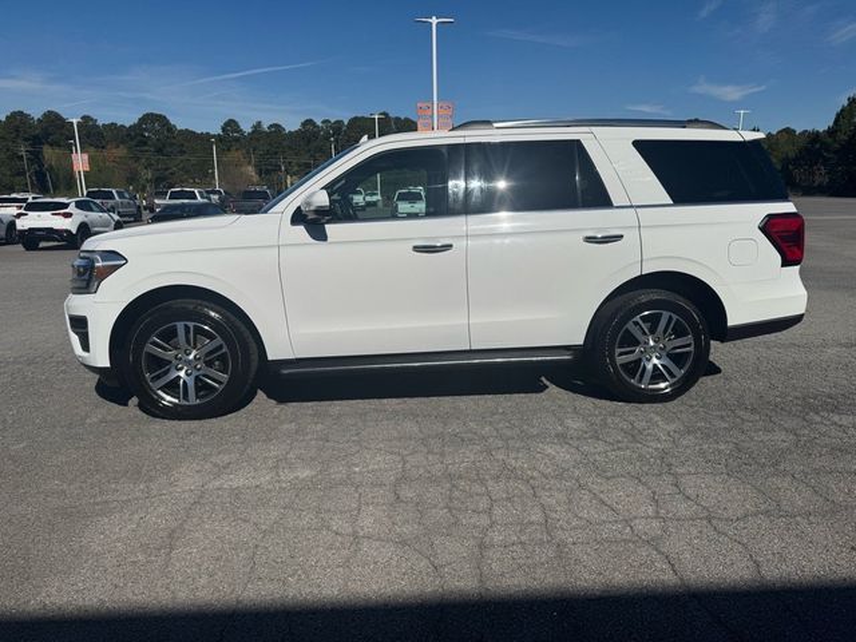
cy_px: 321
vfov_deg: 56.8
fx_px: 593
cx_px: 428
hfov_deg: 71.6
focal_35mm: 24
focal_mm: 6.76
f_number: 1.78
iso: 64
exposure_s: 1/12346
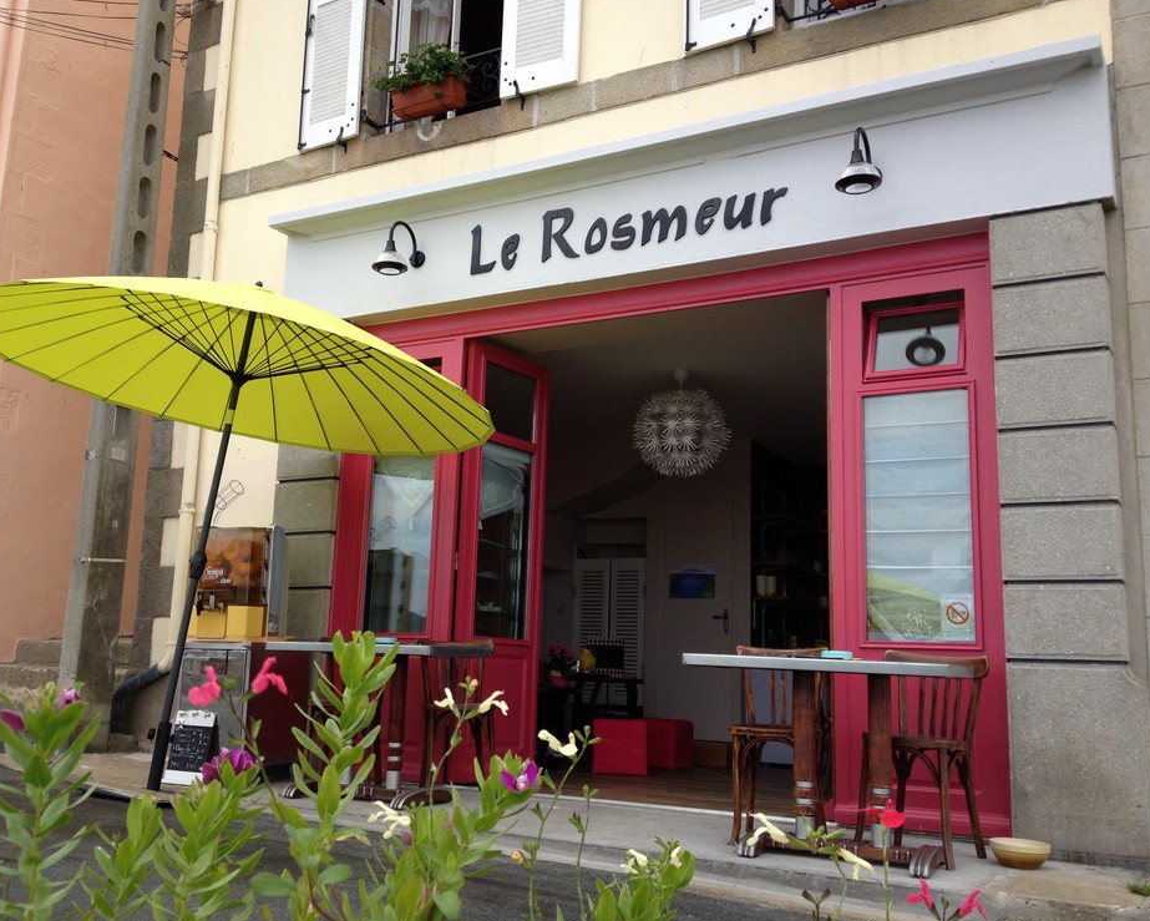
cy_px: 459
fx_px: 1260
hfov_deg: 49.0
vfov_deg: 40.2
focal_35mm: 37
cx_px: 532
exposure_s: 1/541
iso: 50
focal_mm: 4.28
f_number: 2.4
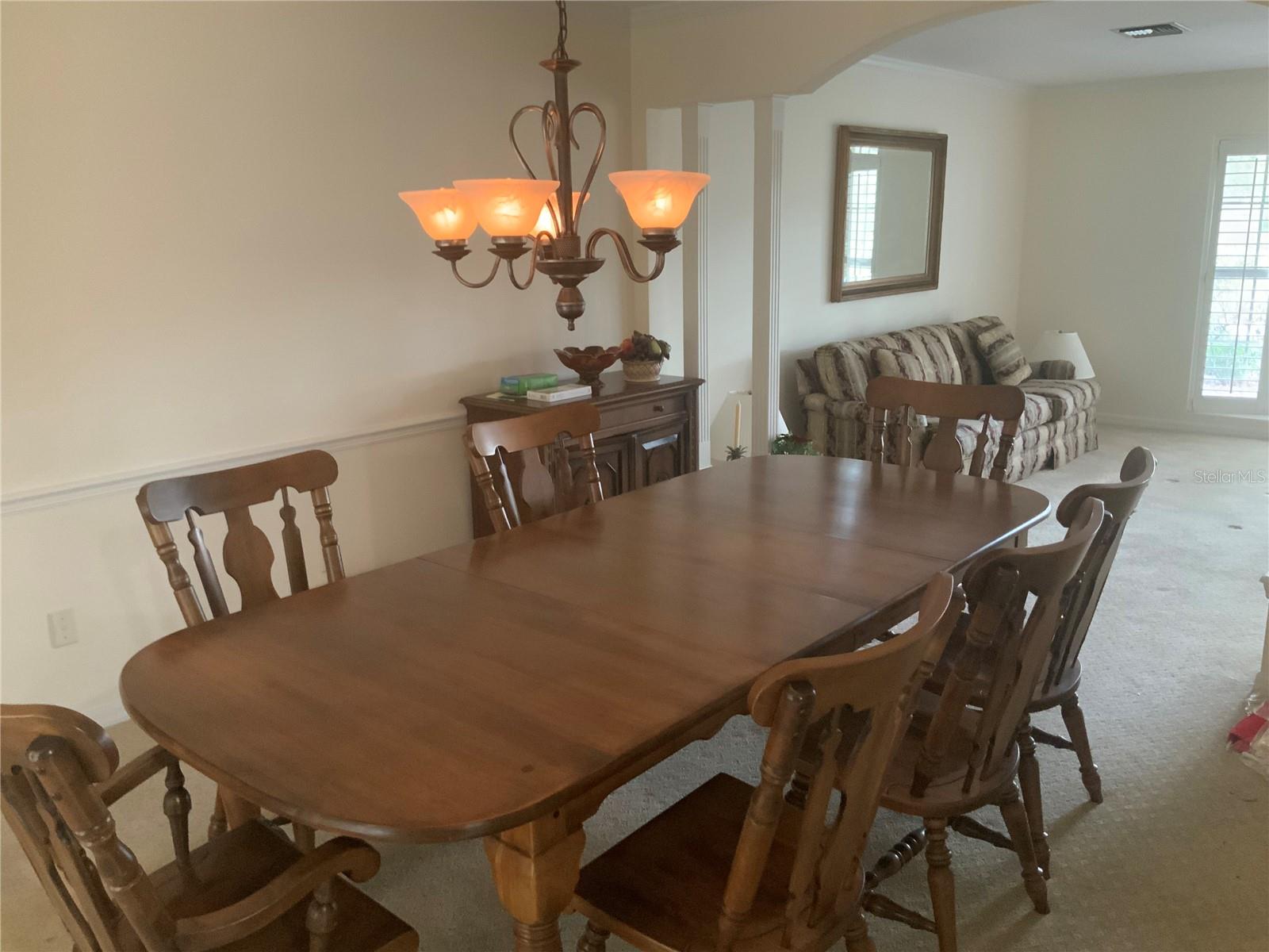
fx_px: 1063
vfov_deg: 48.2
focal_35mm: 29
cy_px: 476
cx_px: 634
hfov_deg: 61.7
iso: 250
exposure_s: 1/30
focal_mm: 3
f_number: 1.8
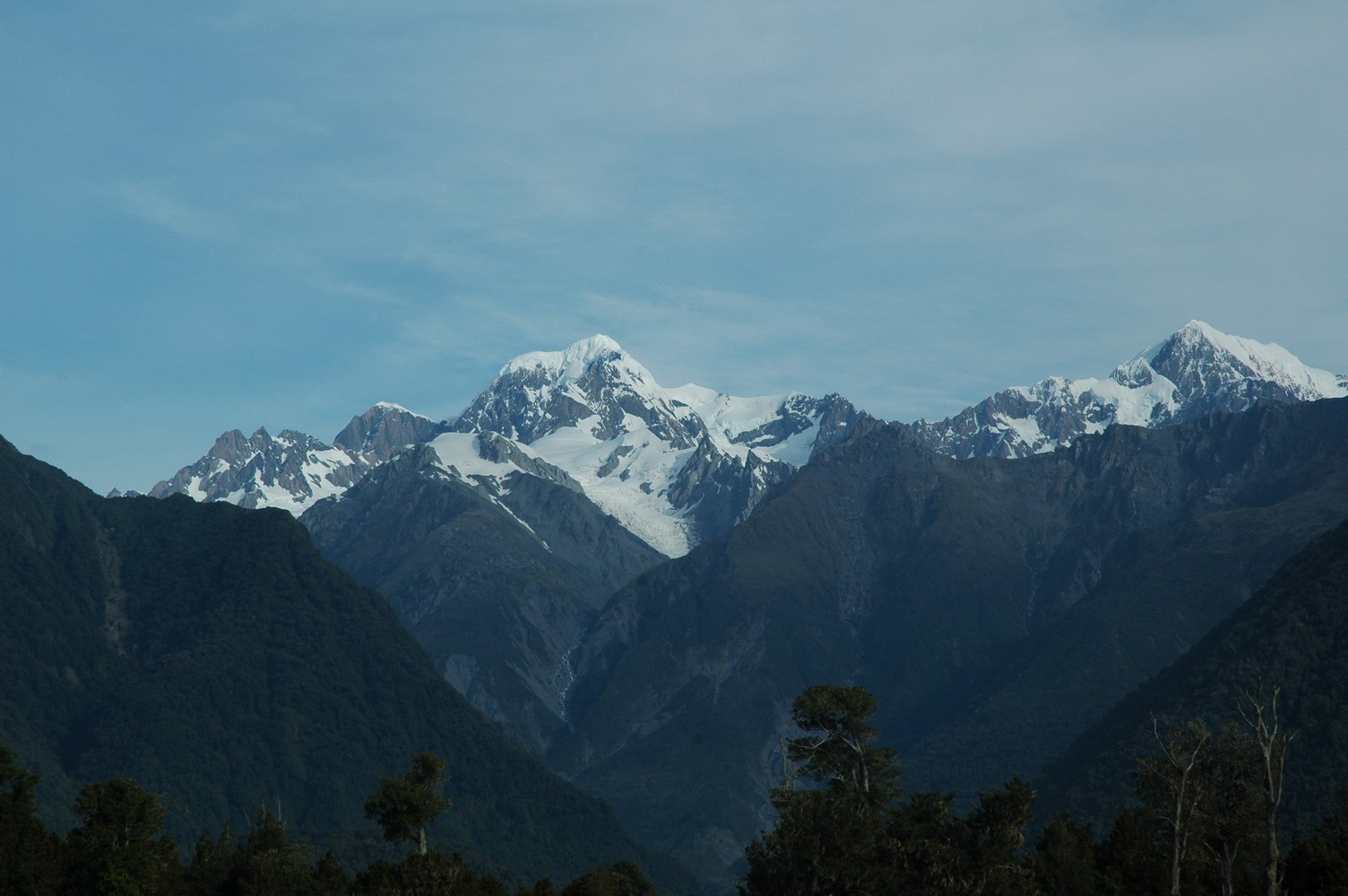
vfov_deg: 13.0
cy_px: 448
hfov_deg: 19.5
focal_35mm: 105
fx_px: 3928
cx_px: 674
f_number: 10
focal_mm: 70
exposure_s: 1/400
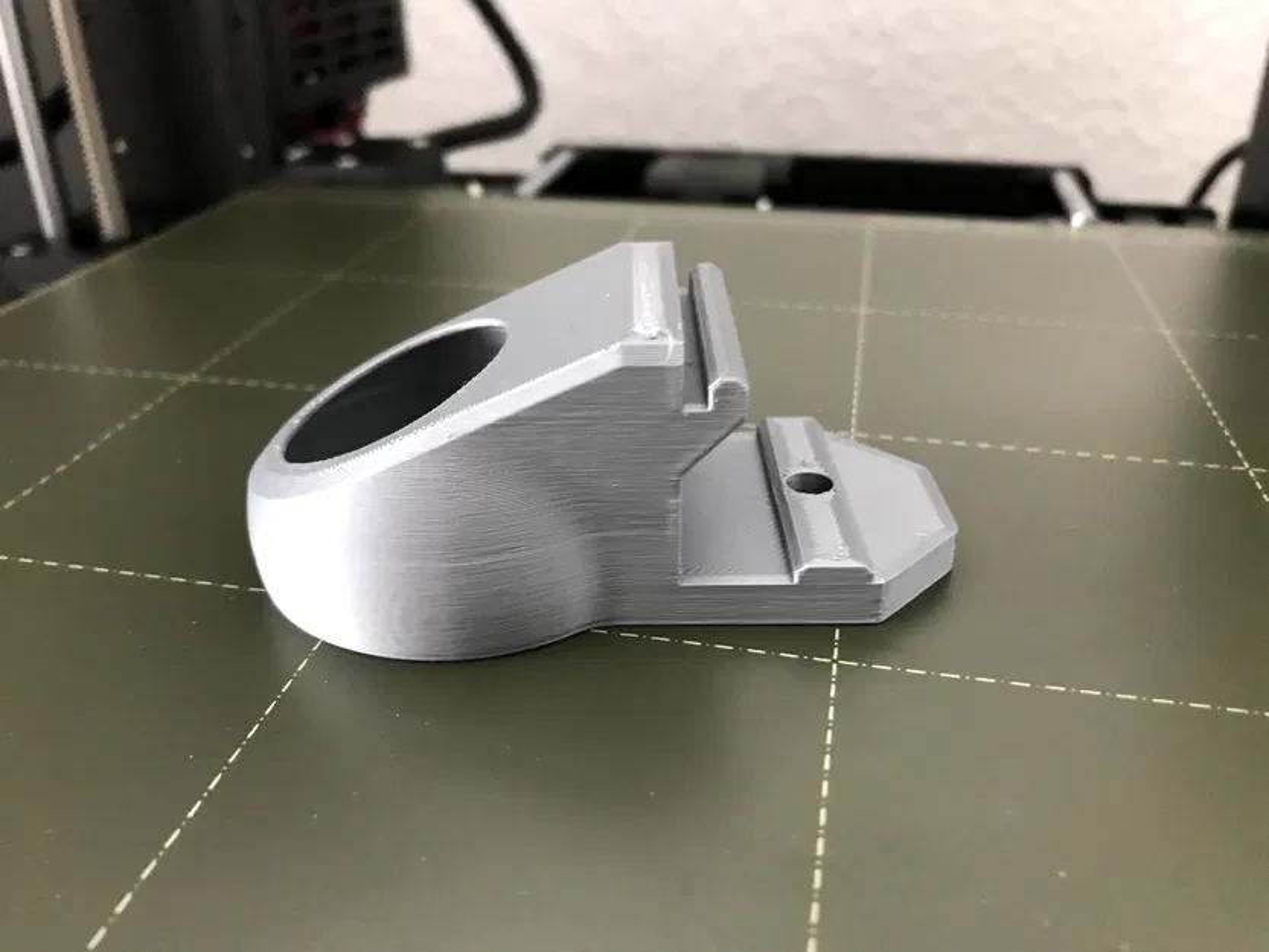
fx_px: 1027
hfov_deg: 63.4
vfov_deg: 49.8
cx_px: 634
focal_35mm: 28
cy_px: 476
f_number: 1.8
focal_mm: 3.99
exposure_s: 1/16
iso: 100
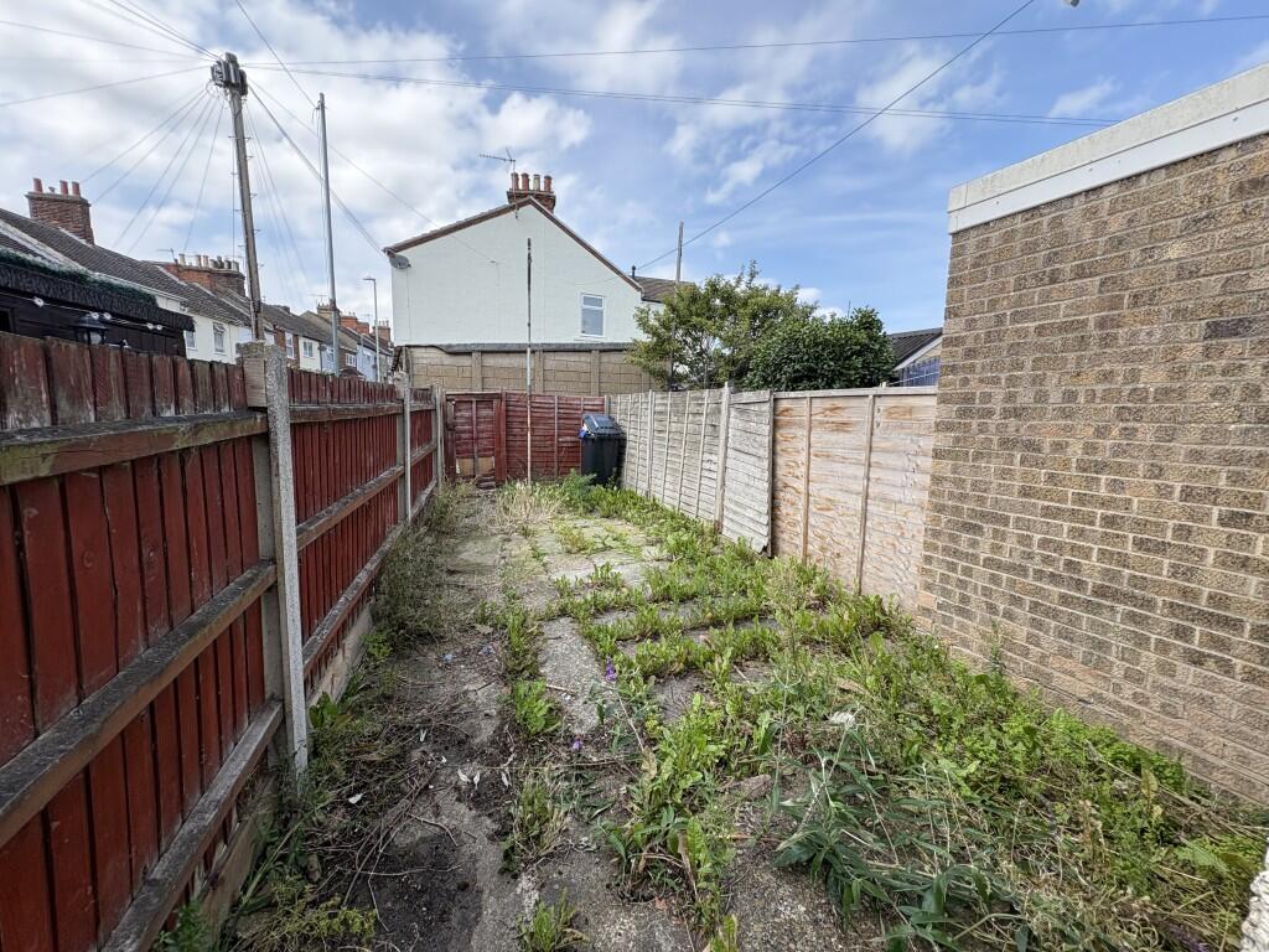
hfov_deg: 102.1
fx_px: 513
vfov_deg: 85.7
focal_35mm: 14
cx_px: 634
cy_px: 476
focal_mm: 2.22
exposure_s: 1/669
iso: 40
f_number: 2.2
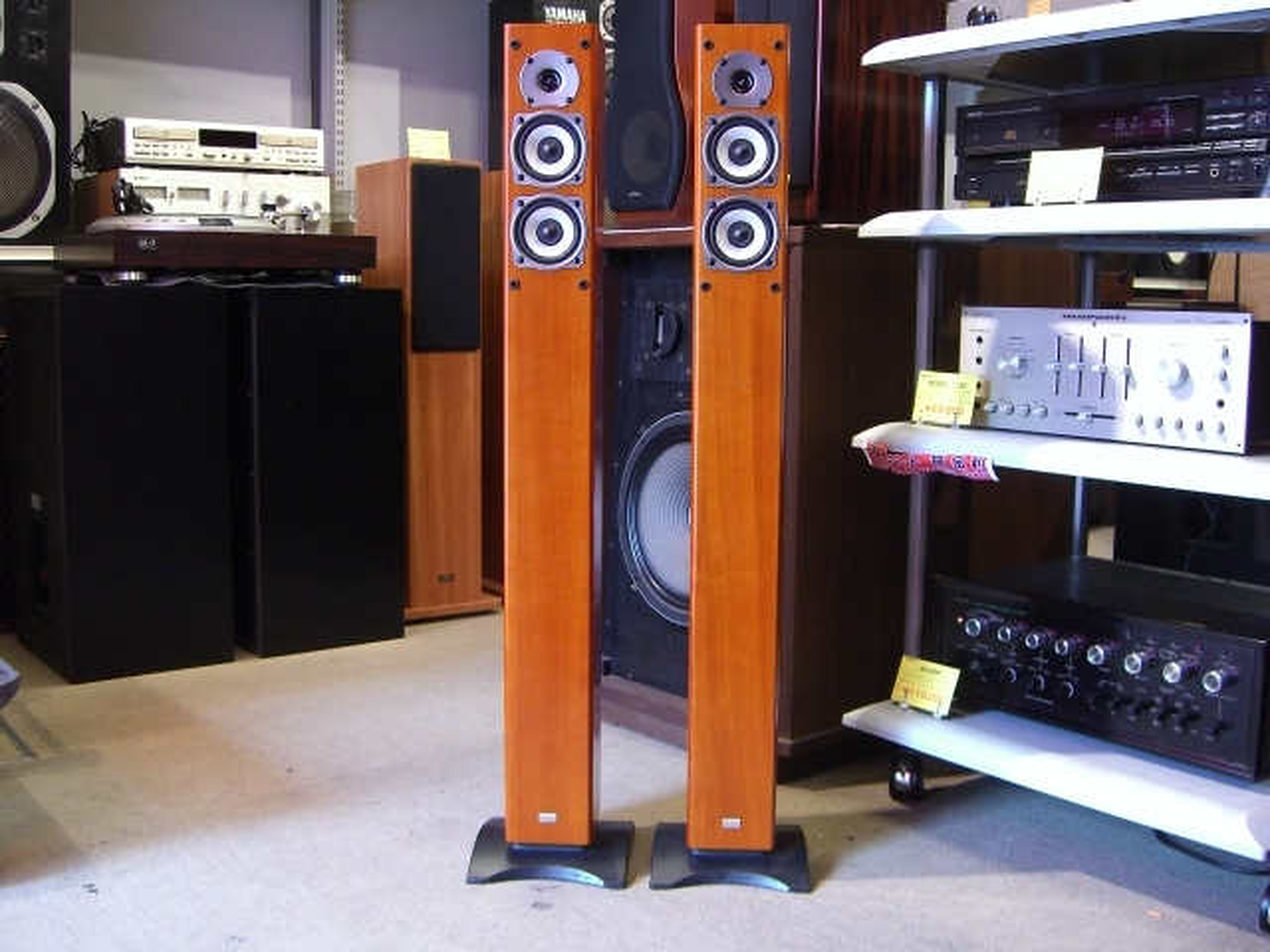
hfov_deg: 49.0
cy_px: 476
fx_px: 1394
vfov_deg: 37.7
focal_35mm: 38
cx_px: 635
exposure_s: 1/40
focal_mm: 7.9
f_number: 2.8
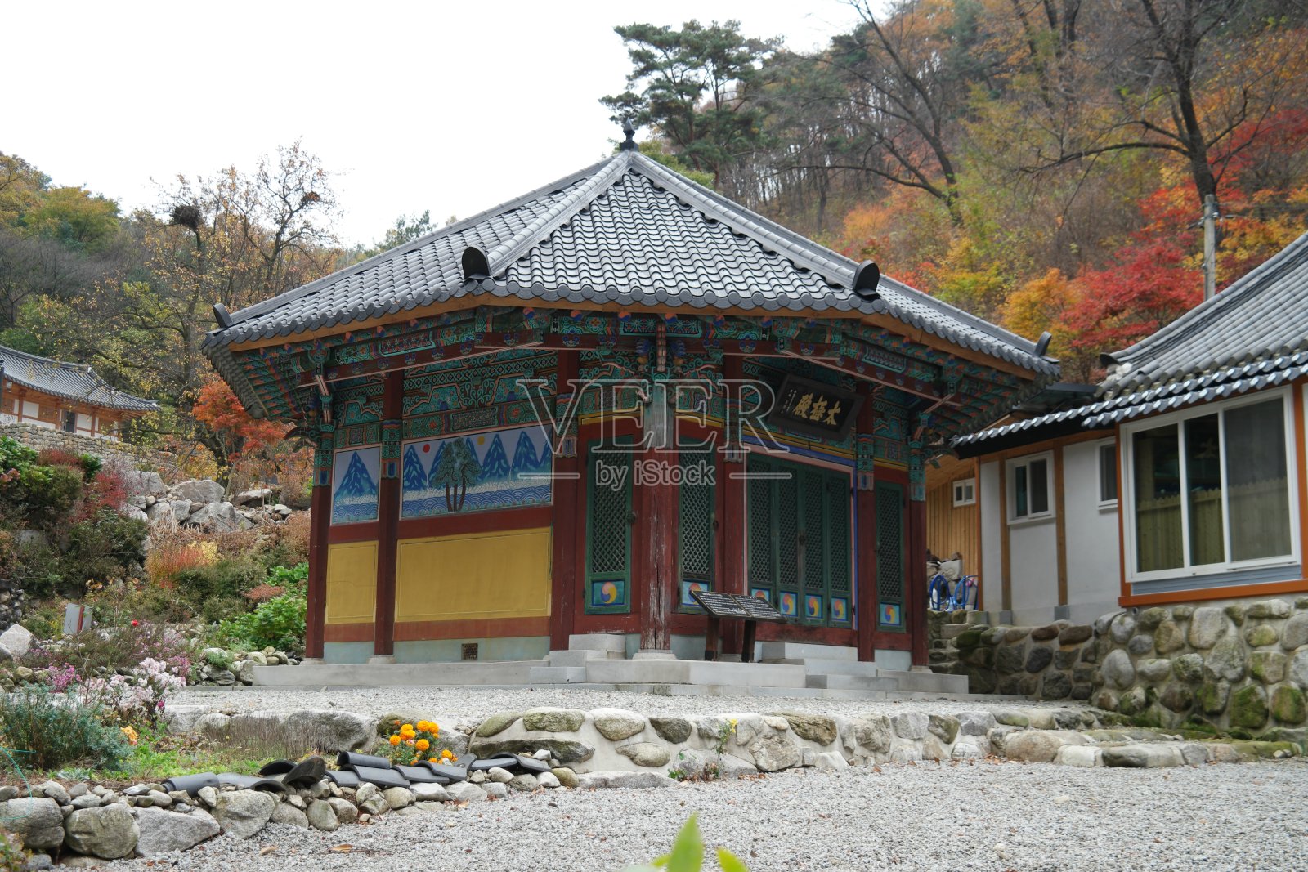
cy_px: 436
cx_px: 654
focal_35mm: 46
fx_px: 1671
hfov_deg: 42.7
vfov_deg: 29.2
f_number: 5
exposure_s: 1/50
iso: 200
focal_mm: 30
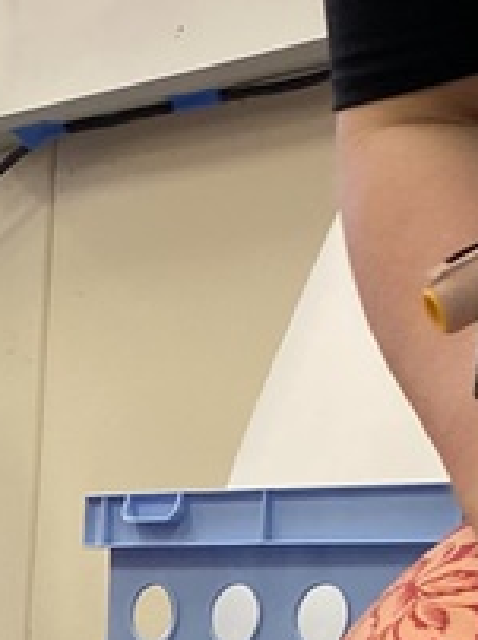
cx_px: -529
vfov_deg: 13.6
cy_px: 1090
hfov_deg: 10.2
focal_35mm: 132
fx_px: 2435
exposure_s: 1/60
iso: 160
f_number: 1.8
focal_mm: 4.25
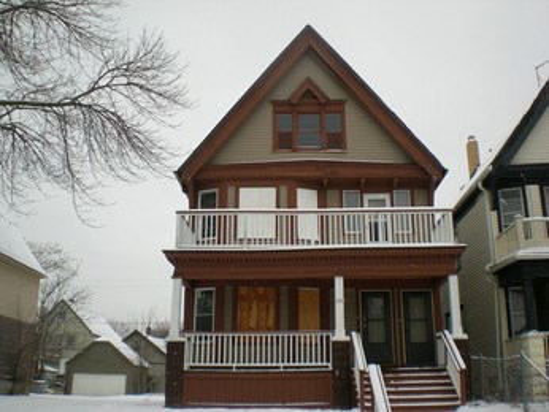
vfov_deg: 37.8
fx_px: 603
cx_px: 274
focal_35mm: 38
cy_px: 206
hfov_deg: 48.9
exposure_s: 1/178
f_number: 4.6
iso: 77
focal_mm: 6.3
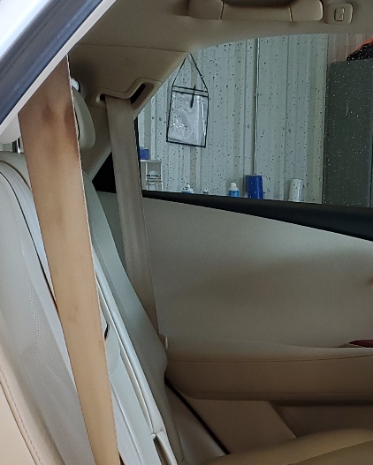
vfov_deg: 24.1
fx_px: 1062
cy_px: 411
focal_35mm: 77
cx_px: 365
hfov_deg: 19.4
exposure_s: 1/60.2
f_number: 1.5
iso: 60
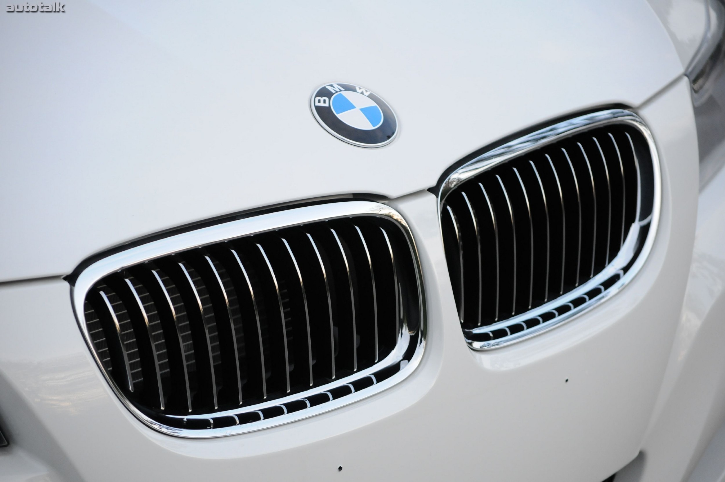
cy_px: 241
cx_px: 362
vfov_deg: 11.4
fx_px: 2414
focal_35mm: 120
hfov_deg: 17.1
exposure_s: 1/200
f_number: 4.2
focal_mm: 80
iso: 1000
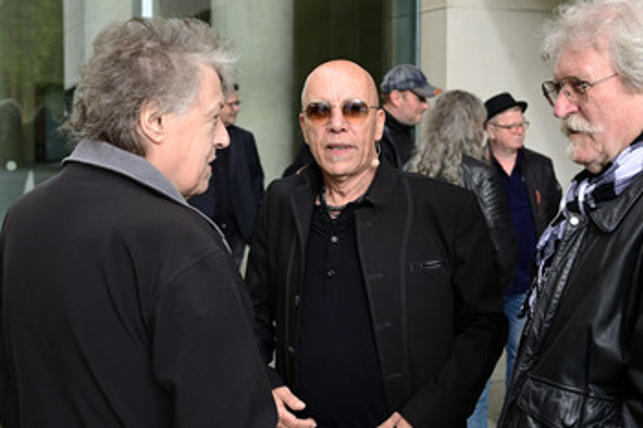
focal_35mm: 58
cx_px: 367
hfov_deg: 34.4
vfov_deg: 23.3
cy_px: 187
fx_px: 1035
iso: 2000
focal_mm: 45
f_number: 5.6
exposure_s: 1/320
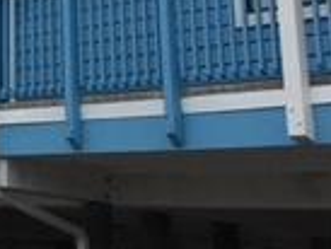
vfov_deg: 9.8
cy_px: -324
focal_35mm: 135
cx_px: -297
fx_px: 1292
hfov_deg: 13.0
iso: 25
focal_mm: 4.15
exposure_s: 1/238
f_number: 2.2
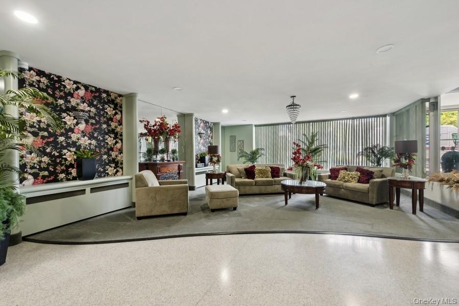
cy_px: 153
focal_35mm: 14
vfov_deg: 81.3
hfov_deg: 104.2
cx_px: 230
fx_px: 179
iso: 100
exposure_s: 1.6
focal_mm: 14
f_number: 11
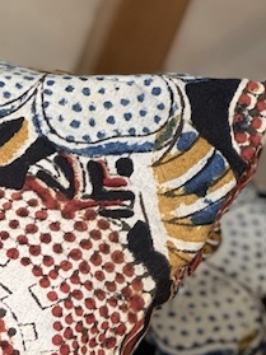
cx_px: -80
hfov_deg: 4.7
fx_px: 3220
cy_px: 434
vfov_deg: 6.3
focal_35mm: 314
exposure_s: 1/99
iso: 160
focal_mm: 9
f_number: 2.8
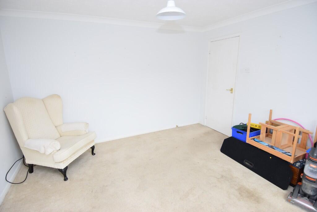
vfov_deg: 67.5
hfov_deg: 90.0
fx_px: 159
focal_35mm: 18
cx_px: 158
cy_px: 106
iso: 400
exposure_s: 1/100
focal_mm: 12
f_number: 5
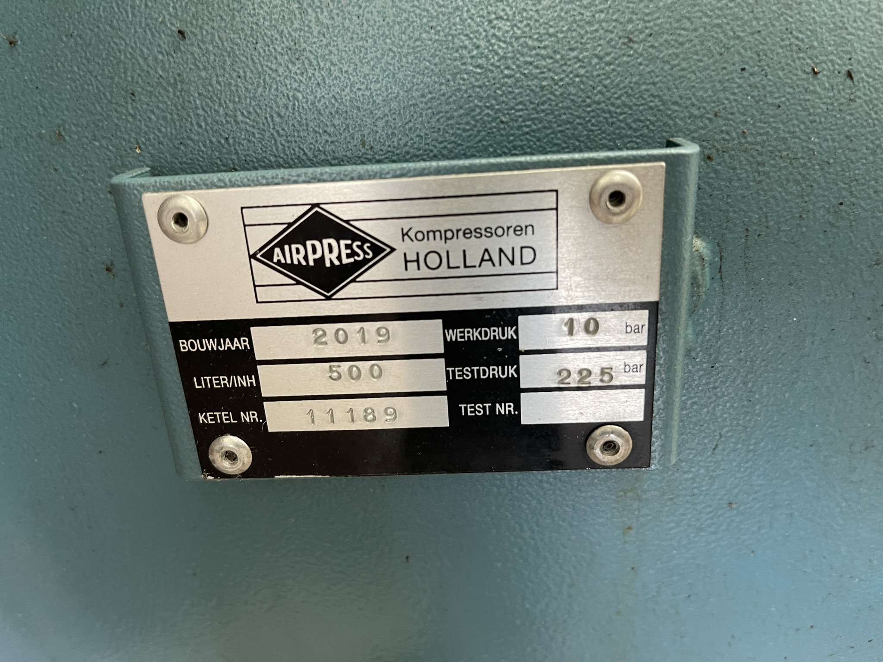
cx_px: 442
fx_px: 638
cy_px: 331
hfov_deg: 69.4
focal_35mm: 25
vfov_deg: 54.9
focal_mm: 5.1
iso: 200
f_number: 1.6
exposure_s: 1/50
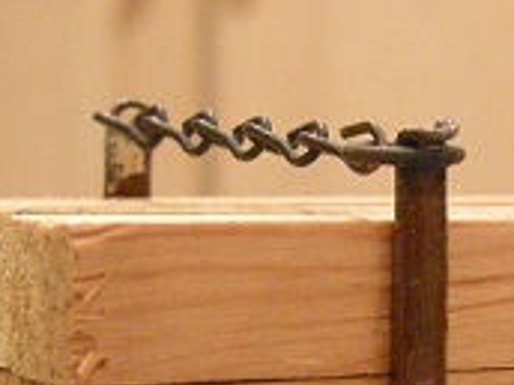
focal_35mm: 153
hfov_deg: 12.6
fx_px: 2272
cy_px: 479
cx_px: 604
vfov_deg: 9.5
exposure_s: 1/12.2
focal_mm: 7.5
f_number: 2.7
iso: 400
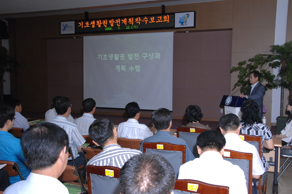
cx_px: 146
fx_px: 316
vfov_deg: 34.1
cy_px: 97
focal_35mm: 39
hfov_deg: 49.6
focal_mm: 26
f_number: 6.7
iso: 800
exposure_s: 1/60
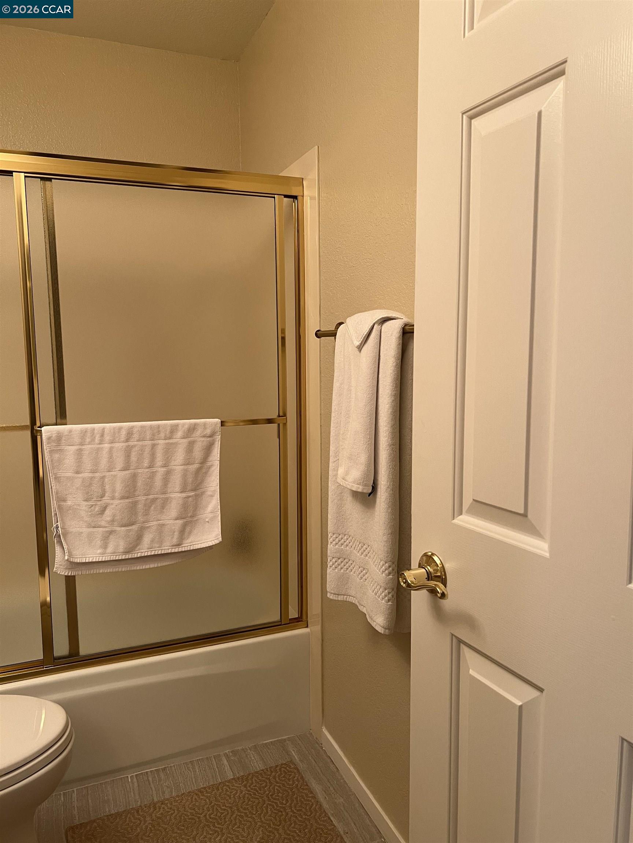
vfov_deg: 67.3
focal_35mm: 26
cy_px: 422
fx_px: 634
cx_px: 316
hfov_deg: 53.1
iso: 125
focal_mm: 5.7
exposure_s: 1/60
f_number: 1.5
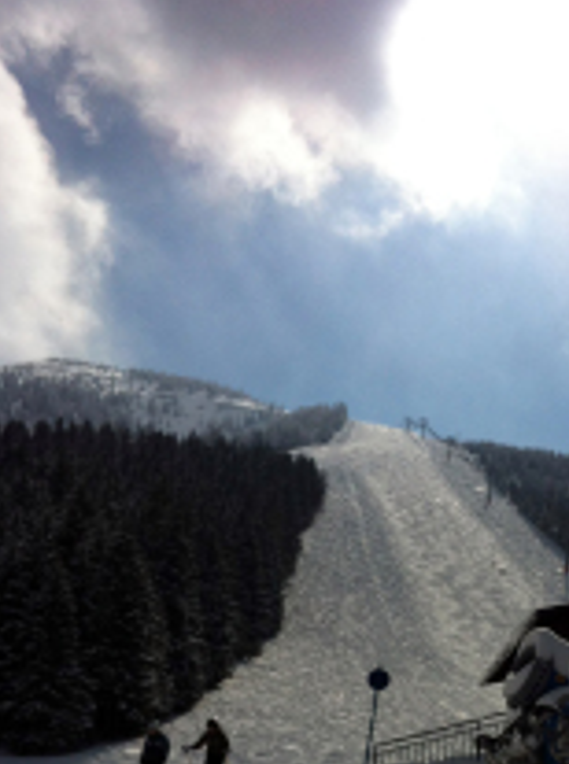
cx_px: 478
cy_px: 650
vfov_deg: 30.7
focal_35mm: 61
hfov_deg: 23.5
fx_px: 1344
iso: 80
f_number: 2.8
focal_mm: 3.85
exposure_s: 1/7541
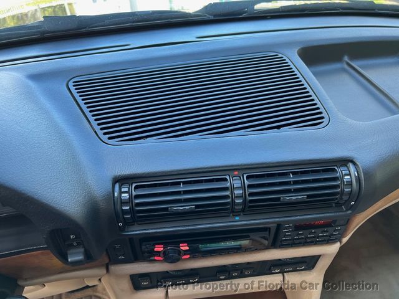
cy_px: 150
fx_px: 300
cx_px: 200
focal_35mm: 26
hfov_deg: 67.3
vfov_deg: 53.1
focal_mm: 5.7
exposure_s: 1/121
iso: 64
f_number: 1.5
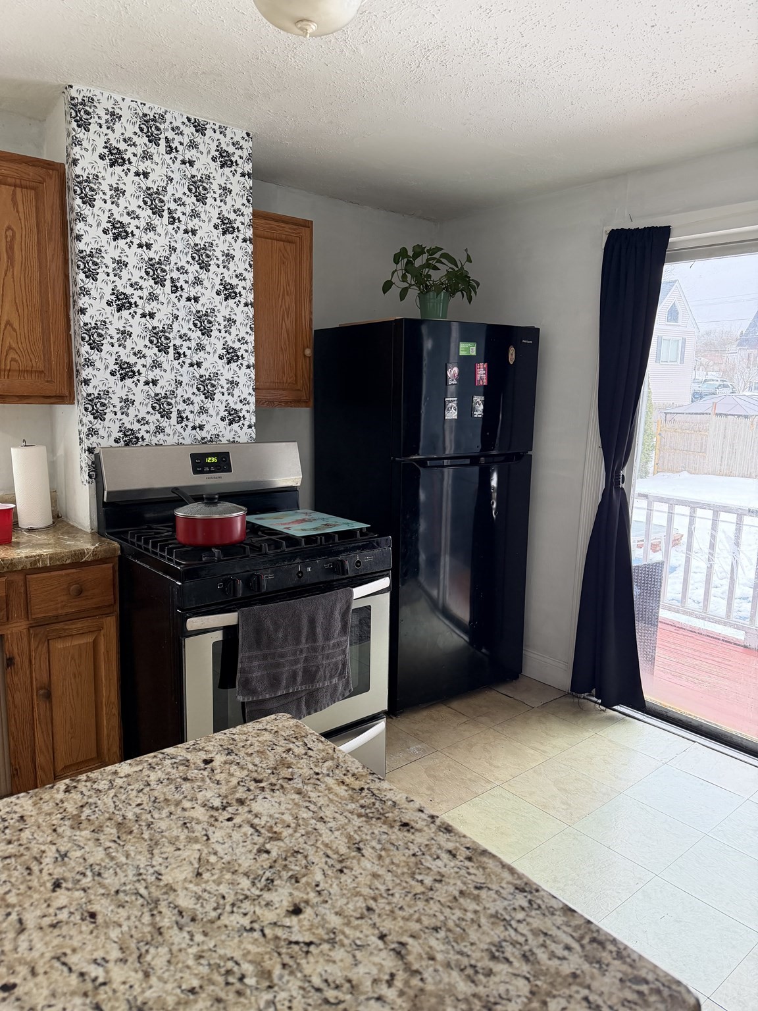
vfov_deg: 71.6
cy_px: 506
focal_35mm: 24
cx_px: 379
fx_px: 701
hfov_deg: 56.8
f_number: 1.78
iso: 200
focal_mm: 6.76
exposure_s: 1/60
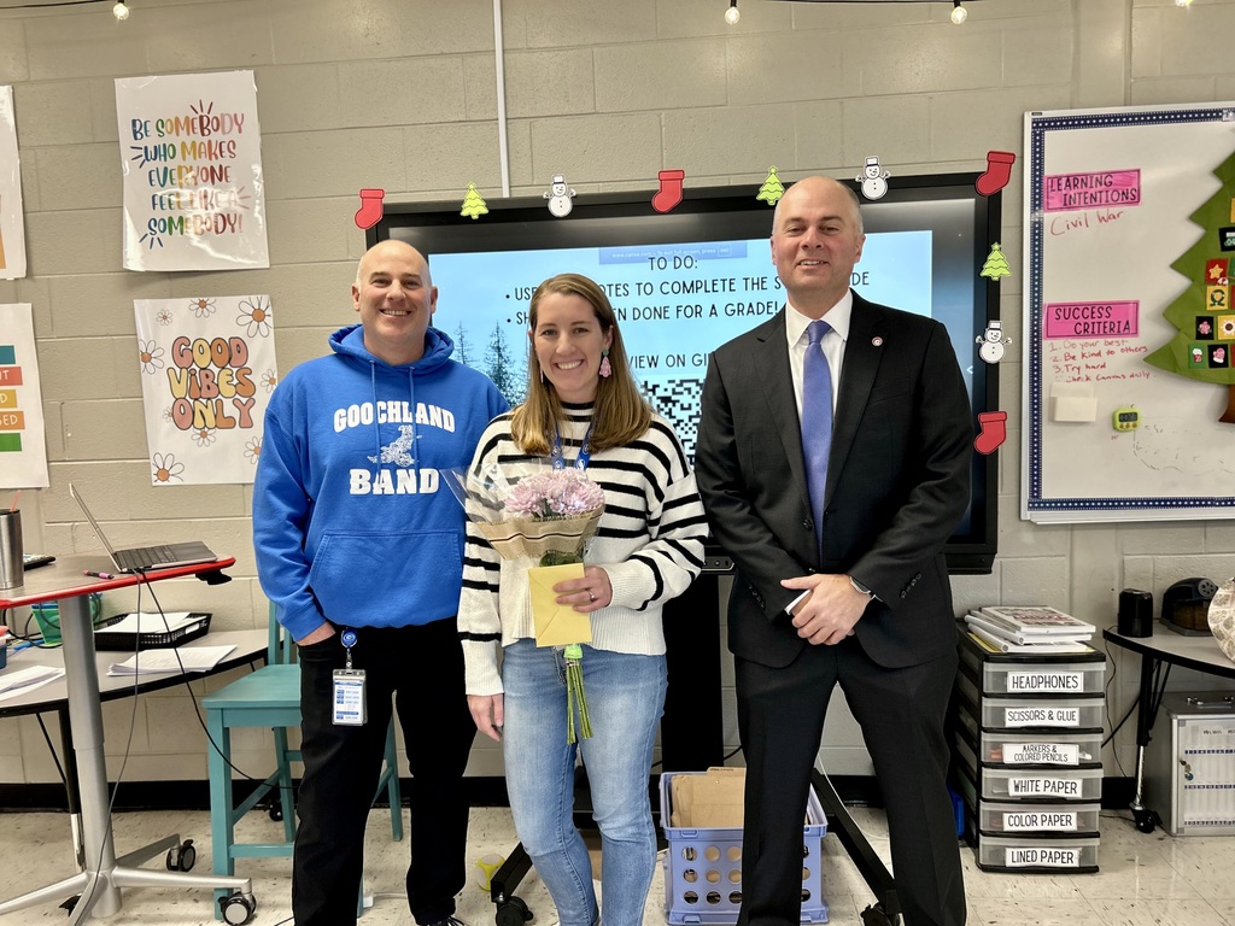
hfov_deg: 67.3
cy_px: 463
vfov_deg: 53.1
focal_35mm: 26
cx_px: 618
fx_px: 928
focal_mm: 5.7
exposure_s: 1/120
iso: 125
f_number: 1.5
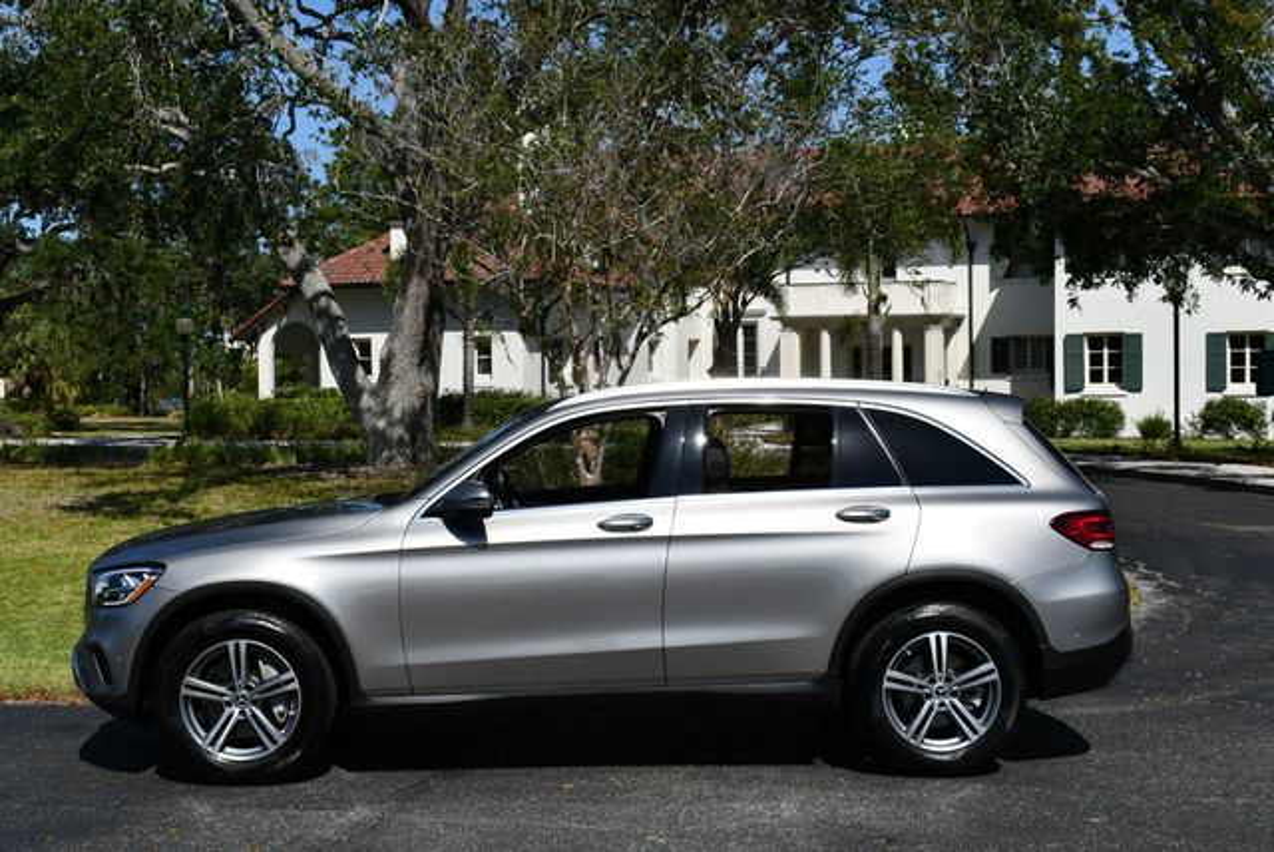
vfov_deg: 25.1
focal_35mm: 54
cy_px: 426
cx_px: 637
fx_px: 1913
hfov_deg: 36.8
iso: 100
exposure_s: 1/400
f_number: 10
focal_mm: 27
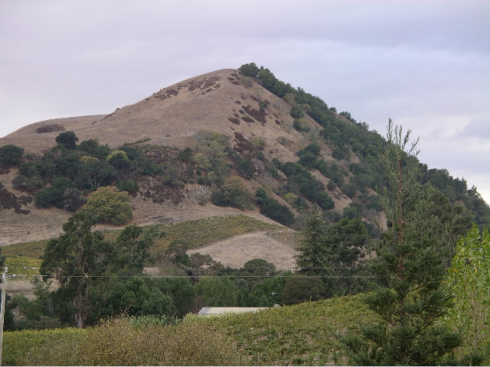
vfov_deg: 11.1
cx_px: 245
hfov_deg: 14.7
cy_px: 184
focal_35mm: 134
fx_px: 1897
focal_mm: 27.8
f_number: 4.2
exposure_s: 1/134
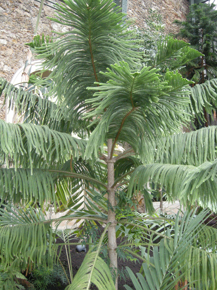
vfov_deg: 50.1
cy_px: 141
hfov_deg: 38.7
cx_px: 105
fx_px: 309
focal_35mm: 37
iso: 389
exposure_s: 1/60
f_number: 2.7
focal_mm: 7.5
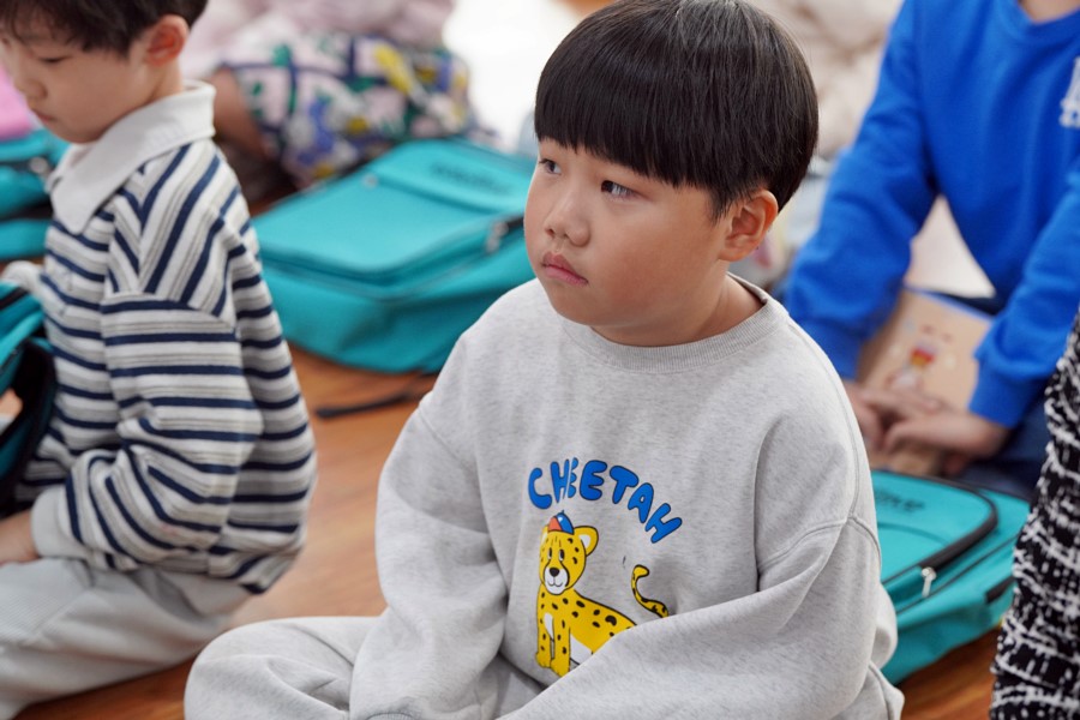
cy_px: 360
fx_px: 3360
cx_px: 540
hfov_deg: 18.3
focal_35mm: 112
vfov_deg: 12.2
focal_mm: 112
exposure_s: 1/160
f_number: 4
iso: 2000
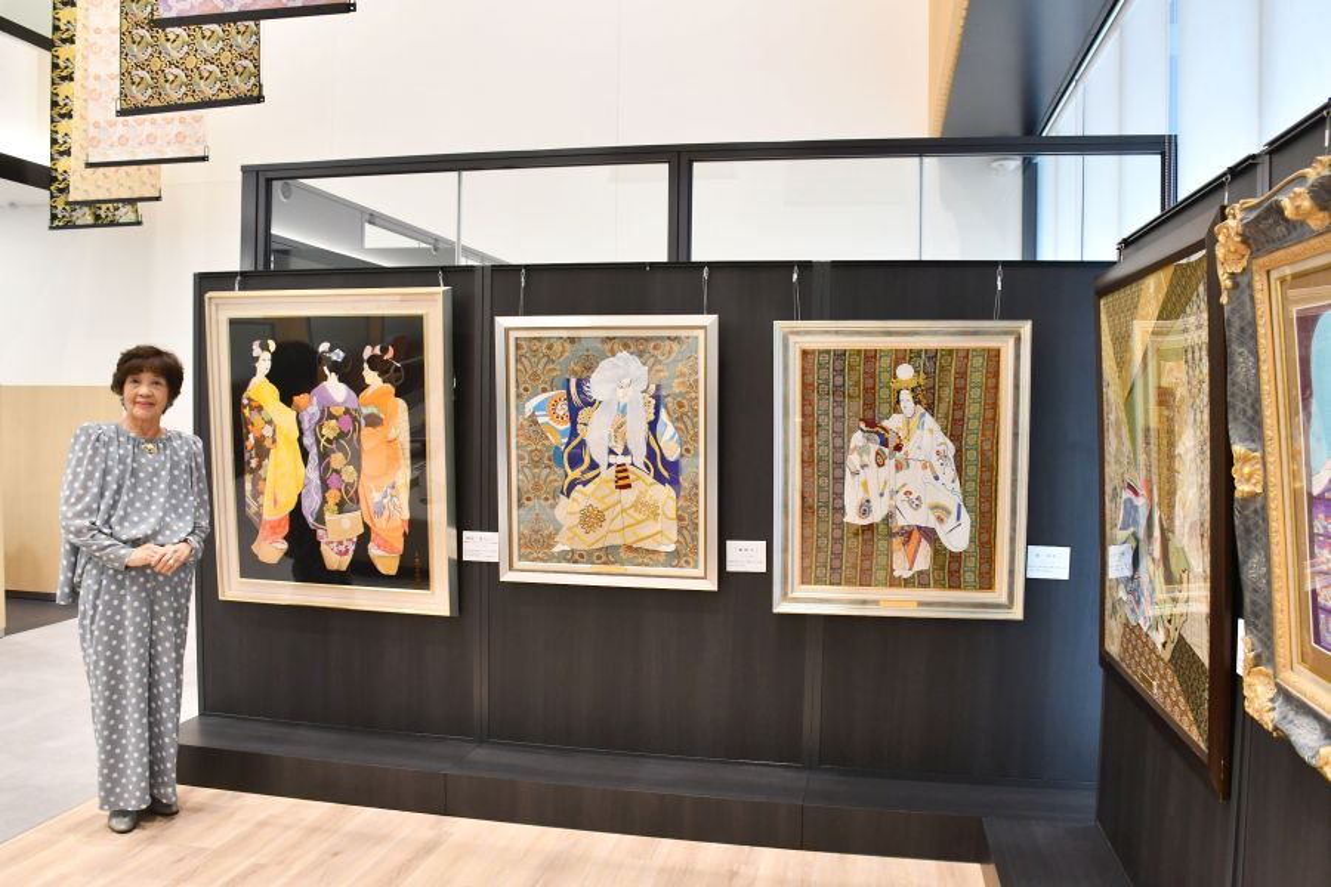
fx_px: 998
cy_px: 444
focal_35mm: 27
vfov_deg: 47.9
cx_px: 666
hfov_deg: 67.4
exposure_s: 1/50
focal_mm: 18
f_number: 5.6
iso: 1000
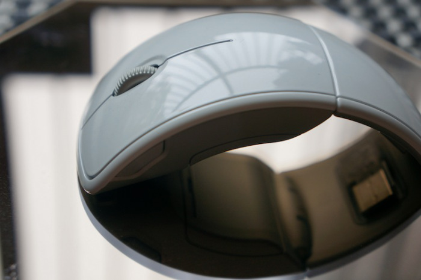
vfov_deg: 23.1
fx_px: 683
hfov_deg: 34.2
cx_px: 210
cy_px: 140
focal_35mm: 58
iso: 250
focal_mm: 39
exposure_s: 1/60
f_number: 4.5
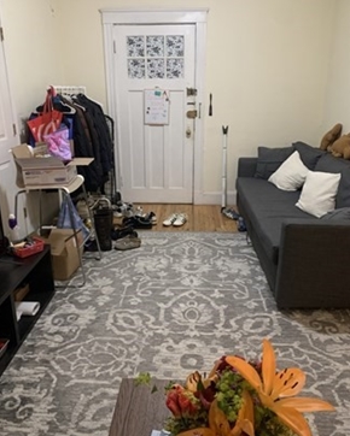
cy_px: 207
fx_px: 362
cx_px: 174
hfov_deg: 51.6
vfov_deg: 62.1
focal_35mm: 28
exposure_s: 1/60
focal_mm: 4.25
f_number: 1.8
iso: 400
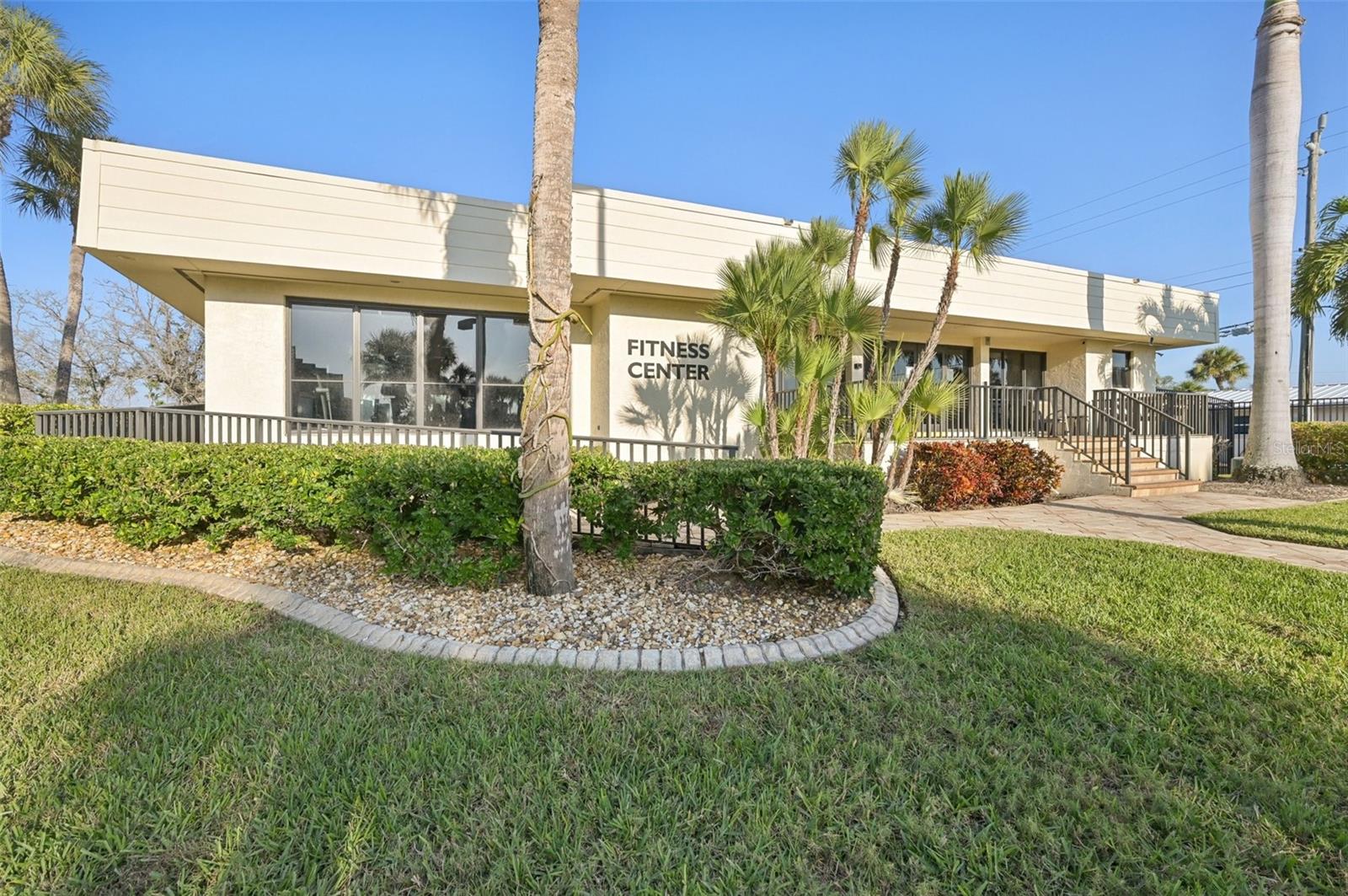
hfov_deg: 96.8
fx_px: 598
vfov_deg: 73.6
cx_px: 674
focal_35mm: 16
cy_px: 448
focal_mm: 16
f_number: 8
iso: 400
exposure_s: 1/1000
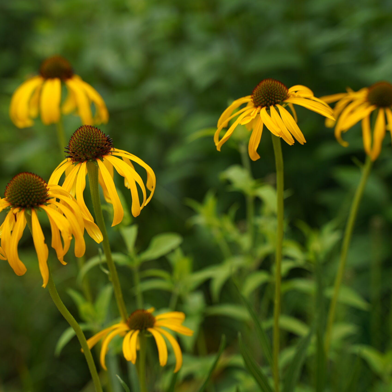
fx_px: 1153
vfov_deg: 19.3
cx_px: 155
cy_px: 198
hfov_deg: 19.3
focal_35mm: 90
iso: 100
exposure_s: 1/125
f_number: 4
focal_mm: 70
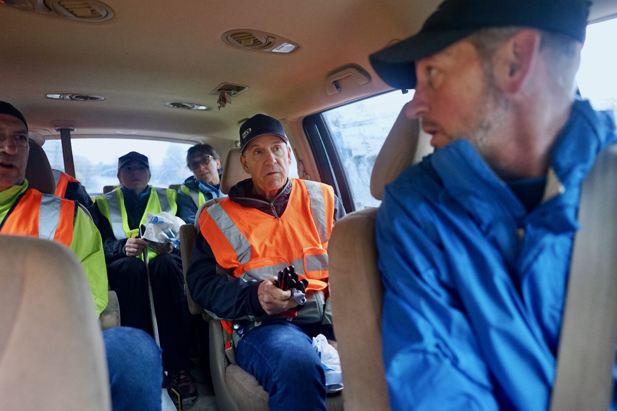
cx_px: 292
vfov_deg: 57.1
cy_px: 187
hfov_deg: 78.5
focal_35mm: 22
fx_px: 377
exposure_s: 1/250
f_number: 1.8
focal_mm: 20
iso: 1600
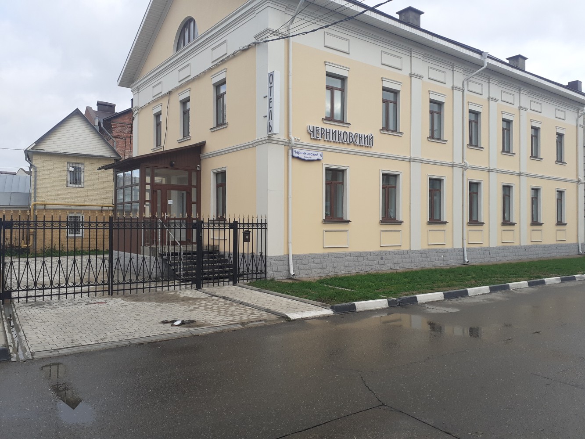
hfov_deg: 65.3
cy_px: 220
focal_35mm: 27
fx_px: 456
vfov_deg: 51.4
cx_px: 292
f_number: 1.9
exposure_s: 1/667
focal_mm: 3.6
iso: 40
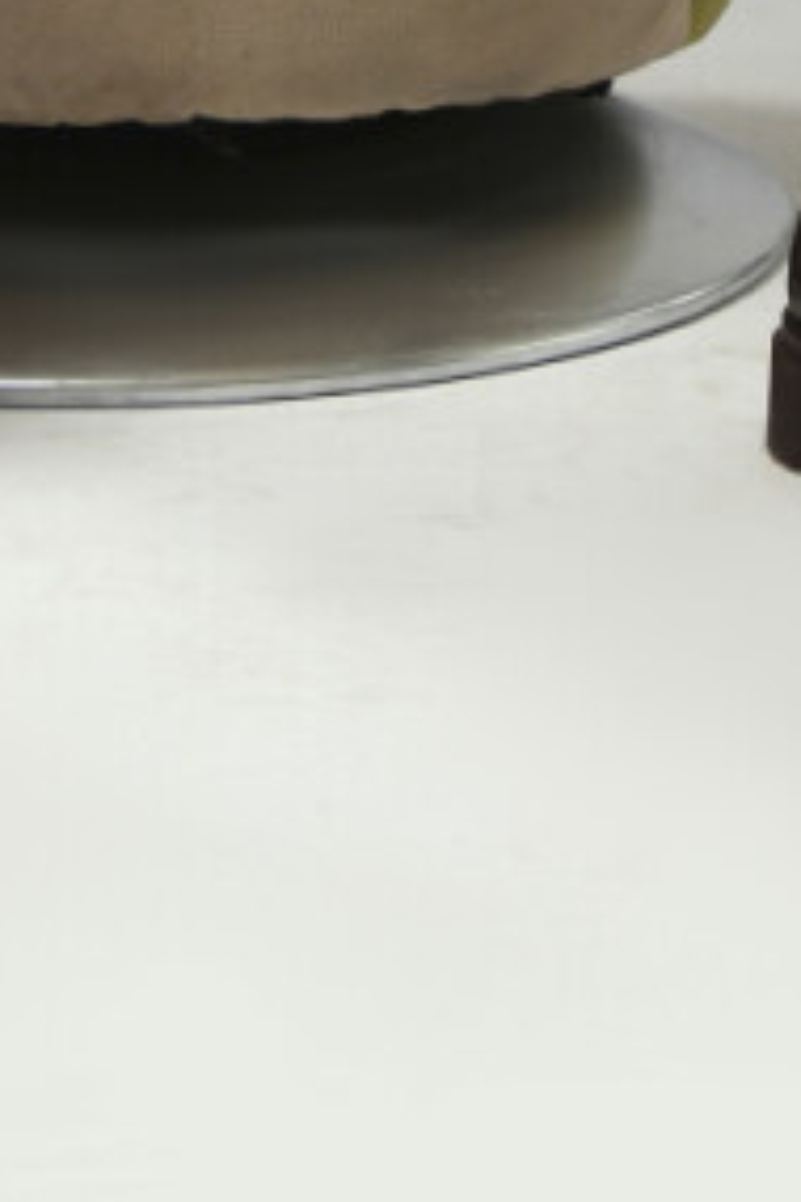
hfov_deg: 8.6
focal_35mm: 160
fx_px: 5340
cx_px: 249
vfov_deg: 11.8
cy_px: -1038
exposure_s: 1/125
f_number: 5.6
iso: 400
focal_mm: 38
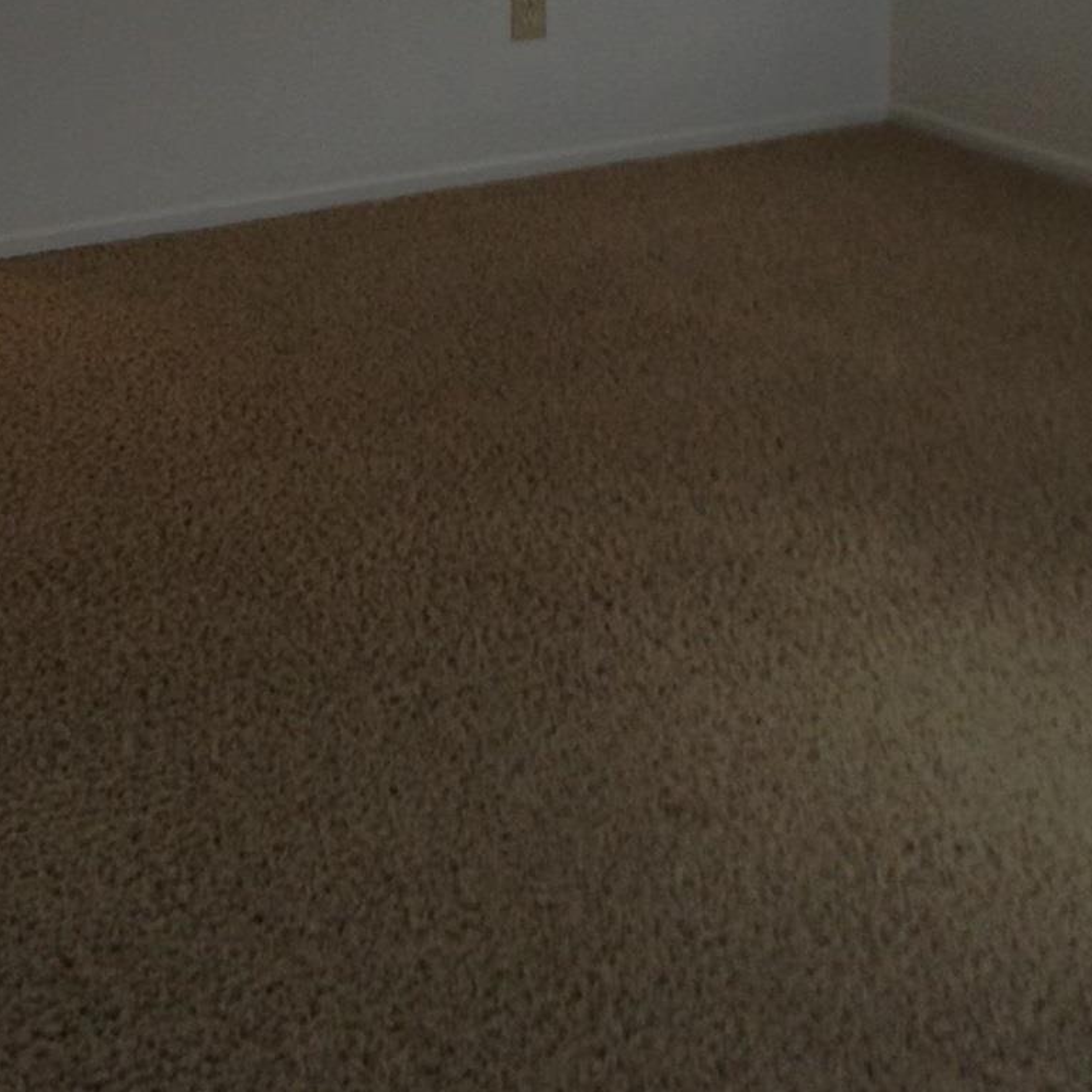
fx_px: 3105
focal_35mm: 87
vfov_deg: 19.3
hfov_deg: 19.8
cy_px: -30
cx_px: 258
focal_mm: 3.3
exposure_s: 1/24
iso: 40
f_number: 2.4
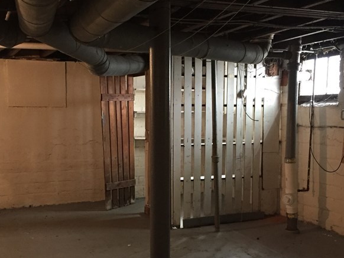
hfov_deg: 37.5
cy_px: 168
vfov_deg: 28.4
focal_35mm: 51
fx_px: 507
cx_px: 165
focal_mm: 4.15
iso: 250
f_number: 2.2
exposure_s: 1/15
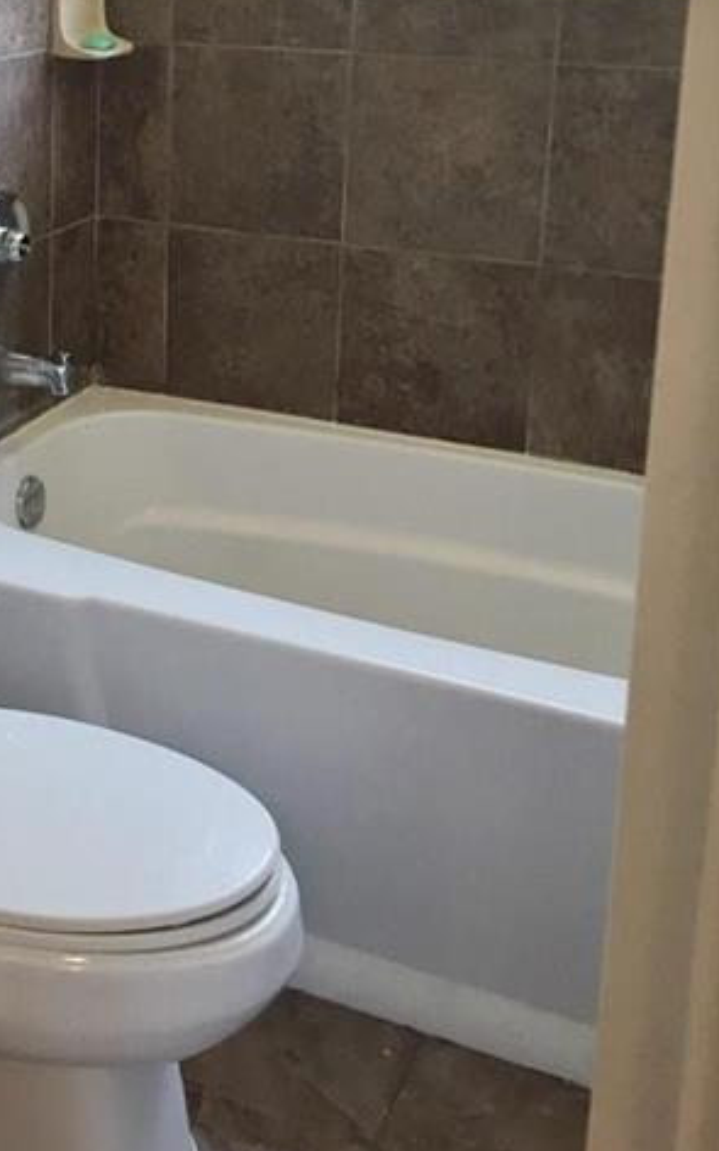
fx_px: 1568
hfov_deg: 24.8
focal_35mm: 50
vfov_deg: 38.9
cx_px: 27
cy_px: 241
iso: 100
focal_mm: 4.15
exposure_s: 1/30
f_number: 2.2
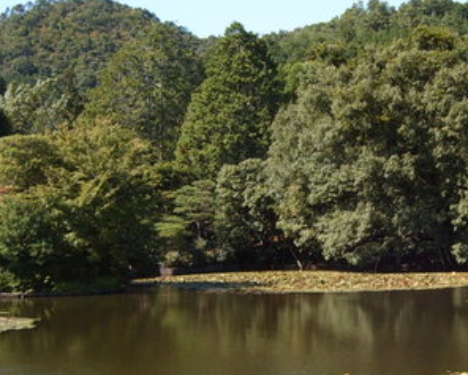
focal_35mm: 78
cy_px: 245
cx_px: 400
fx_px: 1081
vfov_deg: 19.6
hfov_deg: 23.9
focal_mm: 6.2
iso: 63
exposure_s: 1/125
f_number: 6
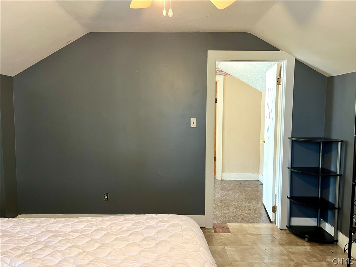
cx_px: 178
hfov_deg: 67.3
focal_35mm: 26
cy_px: 134
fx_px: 267
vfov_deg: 53.0
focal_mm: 5.1
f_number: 1.6
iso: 320
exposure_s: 1/60
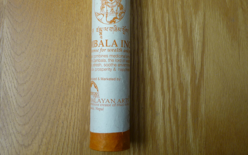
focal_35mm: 44
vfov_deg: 29.0
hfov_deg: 45.2
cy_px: 50
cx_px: 116
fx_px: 297
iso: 125
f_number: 2.8
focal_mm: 5.5
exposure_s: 1/30
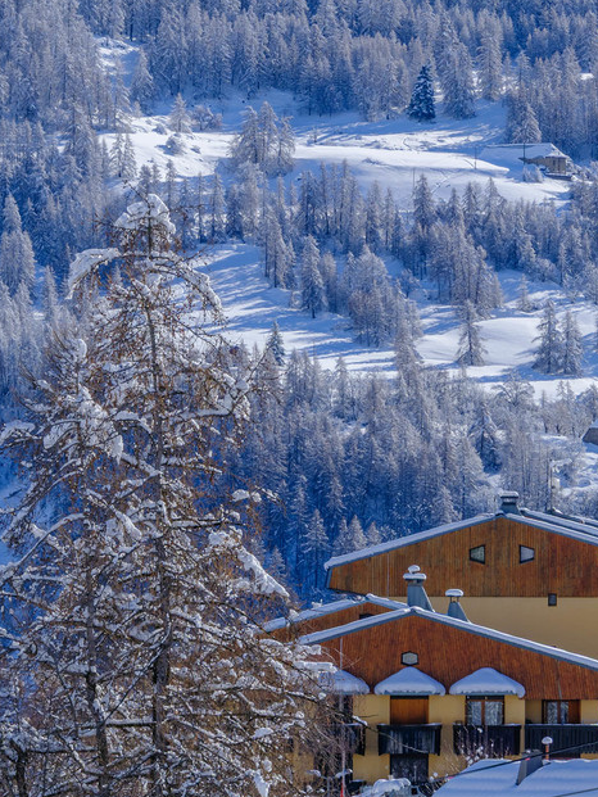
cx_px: 676
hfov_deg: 4.2
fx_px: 8151
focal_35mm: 354
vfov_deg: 5.6
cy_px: 160
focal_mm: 130.6
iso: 320
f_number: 16
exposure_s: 1/200
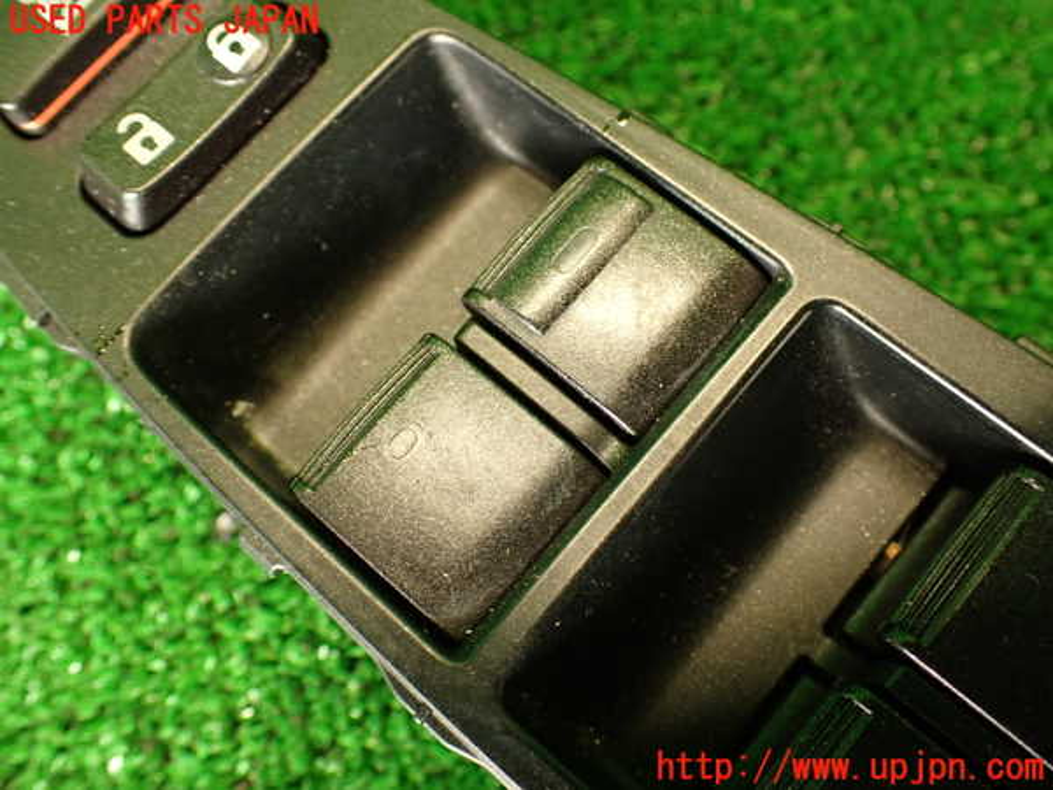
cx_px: 526
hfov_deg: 56.8
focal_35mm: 32
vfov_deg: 44.2
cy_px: 395
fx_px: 973
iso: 320
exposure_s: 1/30
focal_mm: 5.79
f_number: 2.4
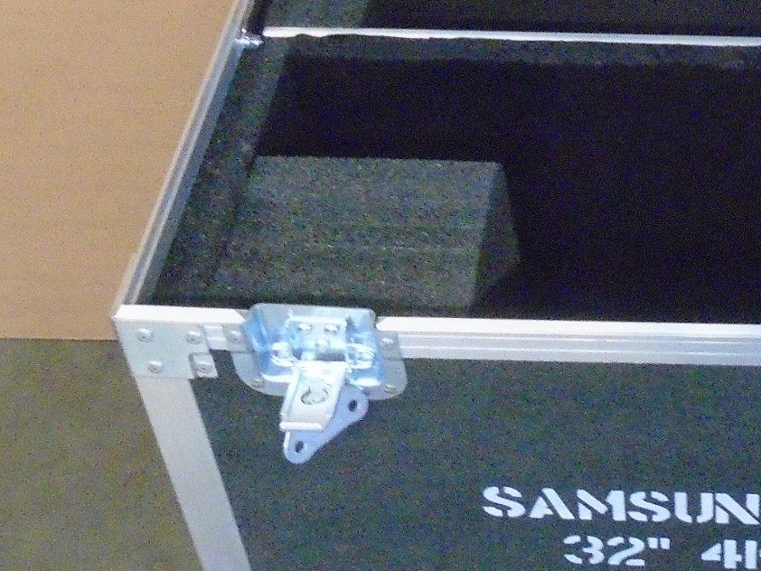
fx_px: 1759
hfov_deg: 23.3
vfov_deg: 18.3
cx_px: 781
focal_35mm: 80
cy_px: 117
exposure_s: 1/15
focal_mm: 4.6
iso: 800
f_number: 3.2
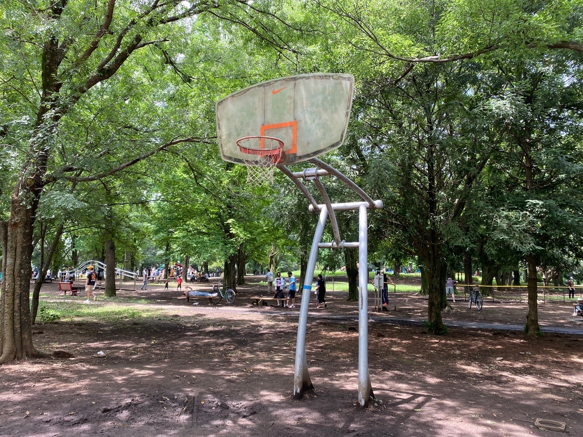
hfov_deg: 67.3
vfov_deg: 53.1
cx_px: 292
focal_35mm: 26
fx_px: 438
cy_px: 218
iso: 32
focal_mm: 4.25
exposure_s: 1/122
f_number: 1.8
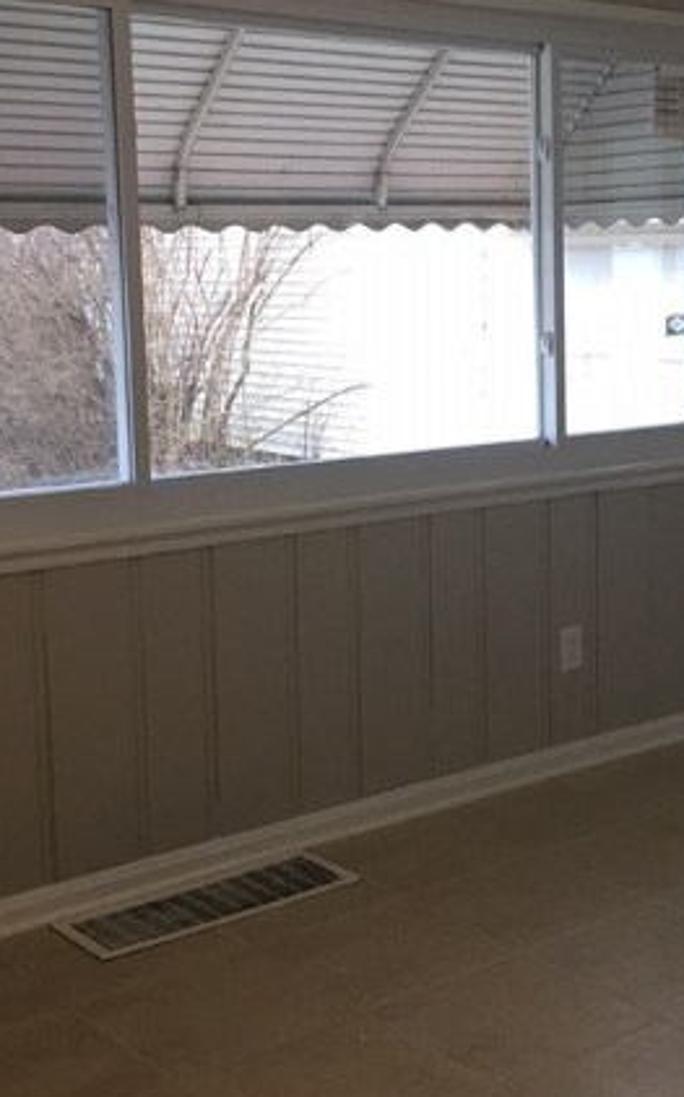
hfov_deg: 22.8
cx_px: 533
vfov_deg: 36.3
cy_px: 507
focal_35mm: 56
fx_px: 1674
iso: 32
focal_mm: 4.15
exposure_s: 1/15
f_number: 2.2
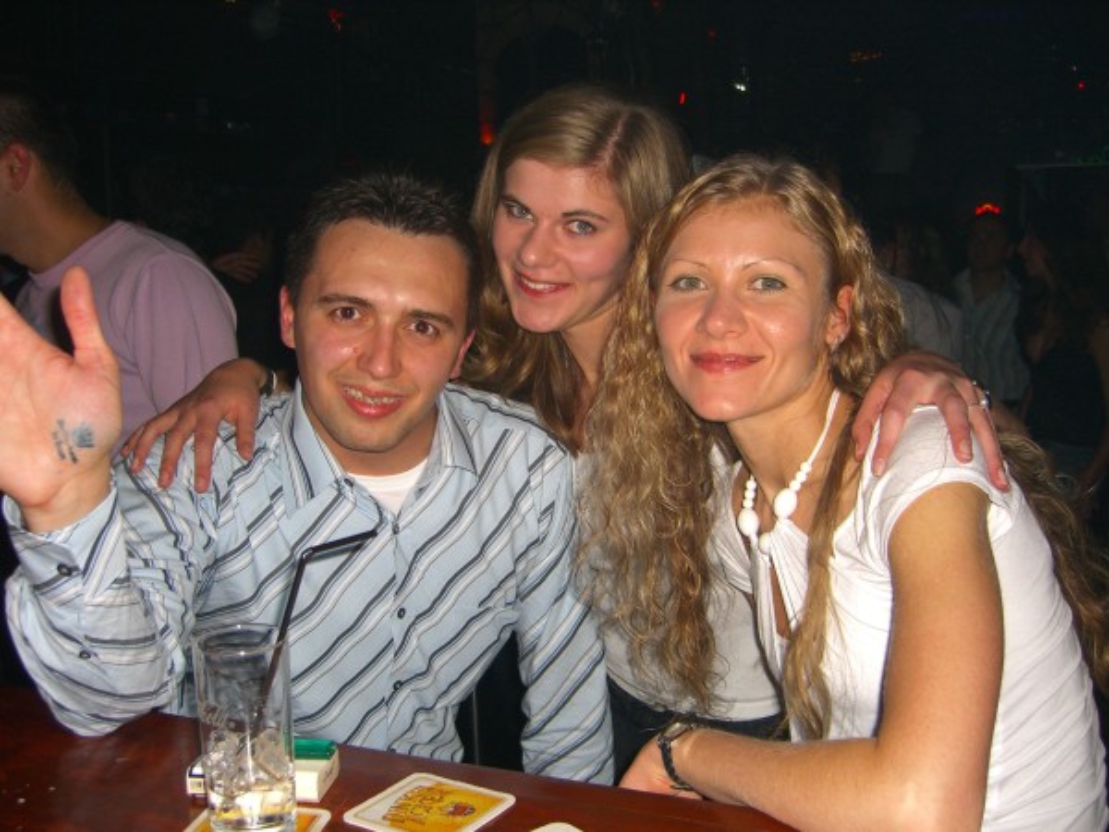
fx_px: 1217
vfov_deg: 37.7
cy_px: 416
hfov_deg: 49.0
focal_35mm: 38
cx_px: 554
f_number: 2.8
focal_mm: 7.9
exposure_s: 1/60
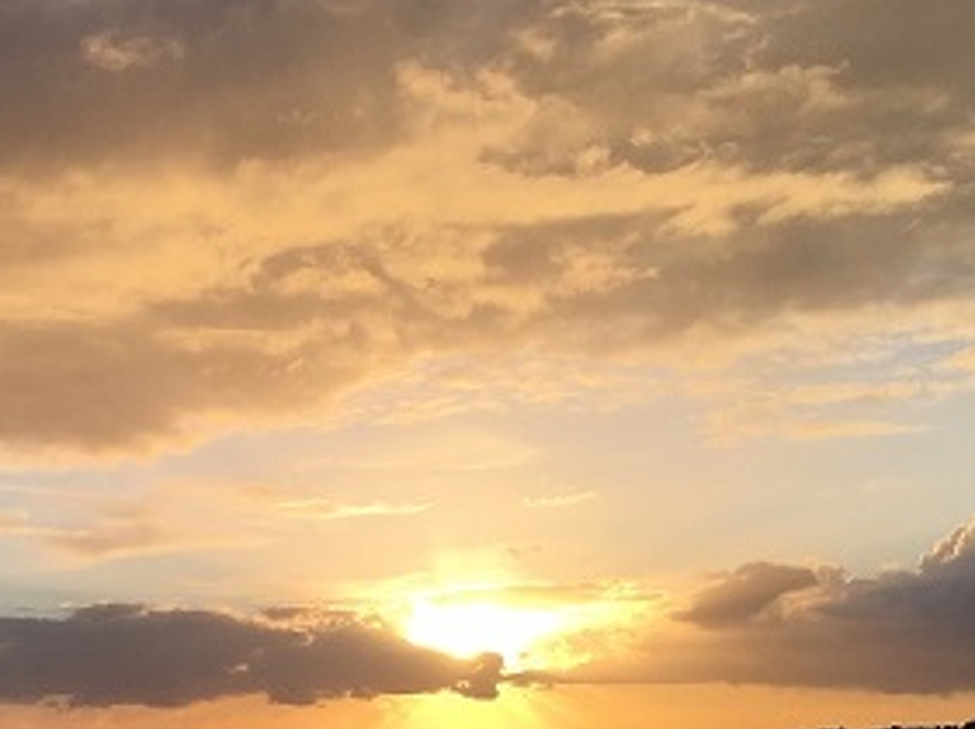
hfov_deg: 30.1
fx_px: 1744
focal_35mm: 62
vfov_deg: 22.9
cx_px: 121
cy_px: 684
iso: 25
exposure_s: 1/1538
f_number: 2.2
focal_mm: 4.15
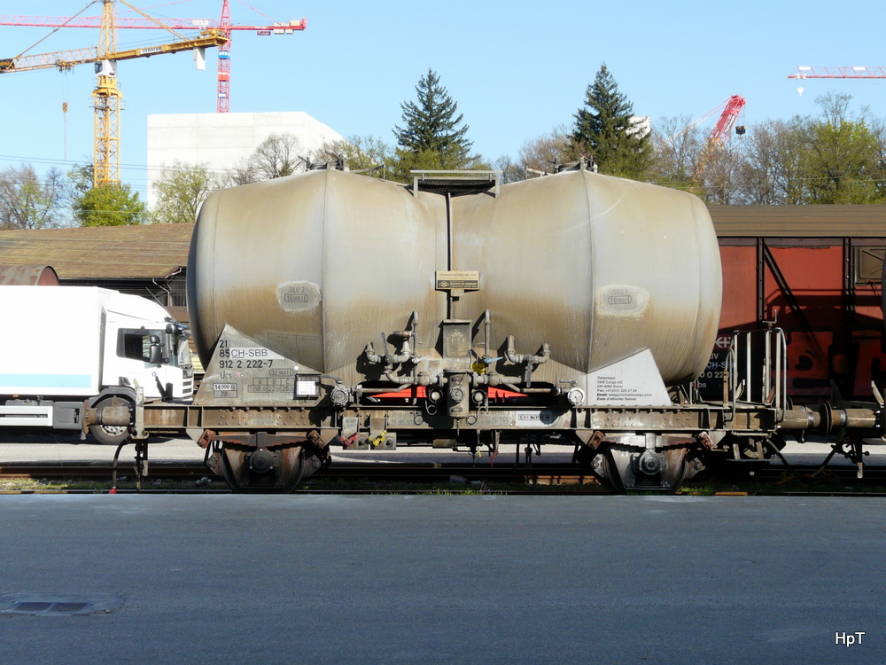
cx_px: 443
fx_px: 1510
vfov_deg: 24.8
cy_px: 332
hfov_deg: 32.7
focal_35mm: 59
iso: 100
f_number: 5.6
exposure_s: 1/250
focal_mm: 9.8
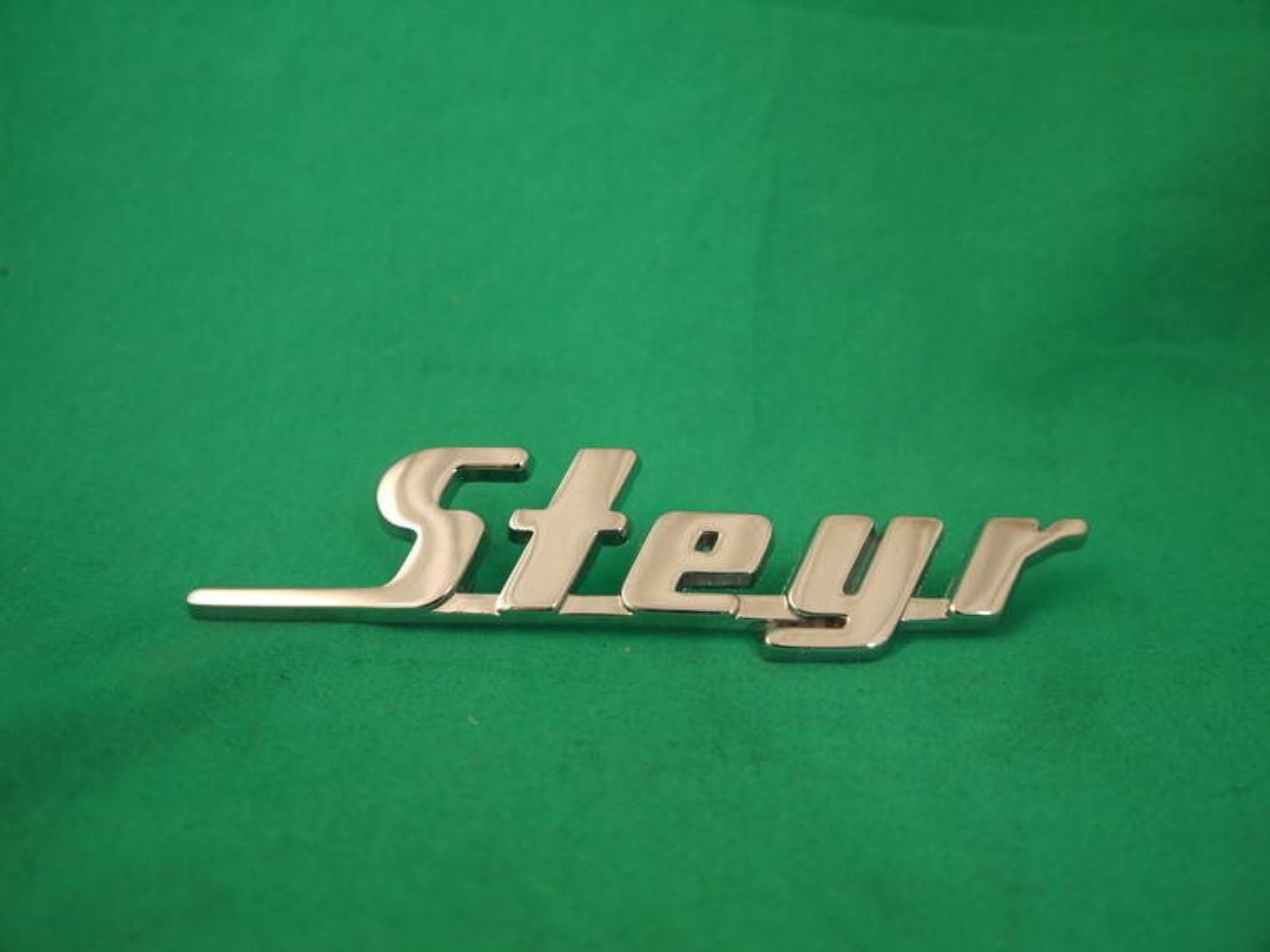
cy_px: 476
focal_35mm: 44
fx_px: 1614
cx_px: 635
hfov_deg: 42.9
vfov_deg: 32.9
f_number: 4.4
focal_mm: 22
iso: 320
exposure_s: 1/60
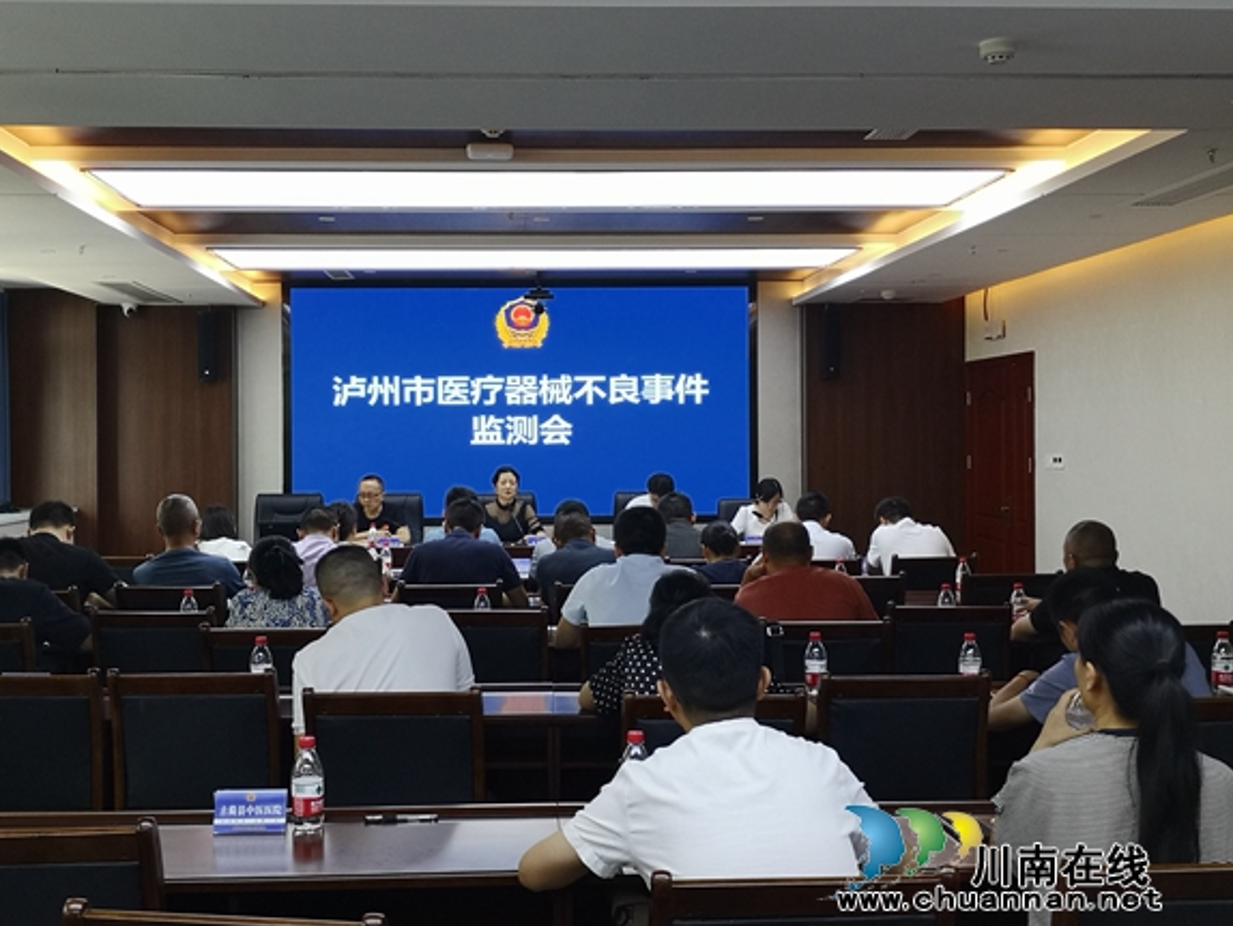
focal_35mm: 39
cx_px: 561
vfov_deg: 36.8
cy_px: 438
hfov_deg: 47.8
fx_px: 1390
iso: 64
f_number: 1.8
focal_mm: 3.95
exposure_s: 1/50
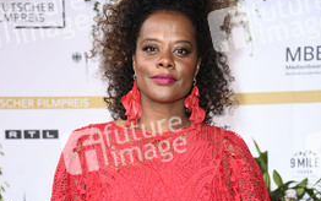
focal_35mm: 132
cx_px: 159
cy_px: 207
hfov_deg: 15.8
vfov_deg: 9.9
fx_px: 1155
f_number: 5.6
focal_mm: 85
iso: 640
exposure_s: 1/250
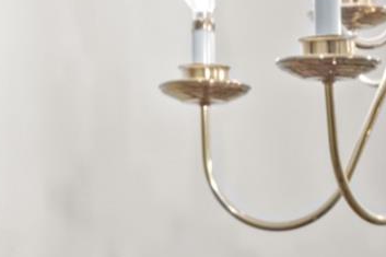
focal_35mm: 238
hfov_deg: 8.7
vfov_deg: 5.6
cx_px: 247
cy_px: 615
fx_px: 2551
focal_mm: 27
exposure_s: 1/2
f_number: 8
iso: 640
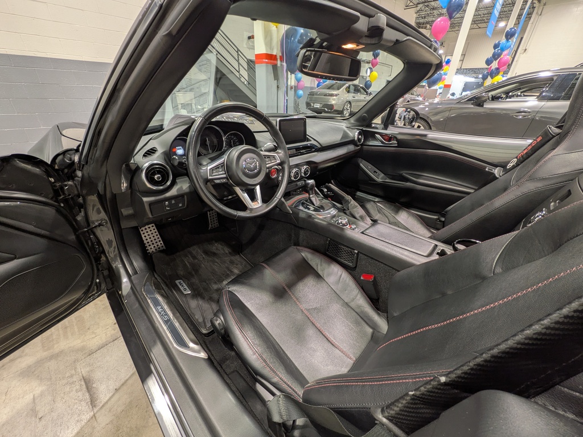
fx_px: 236
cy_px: 218
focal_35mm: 14
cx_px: 292
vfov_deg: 85.7
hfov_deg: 102.1
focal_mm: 1.83
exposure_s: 1/24
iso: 64
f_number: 2.2
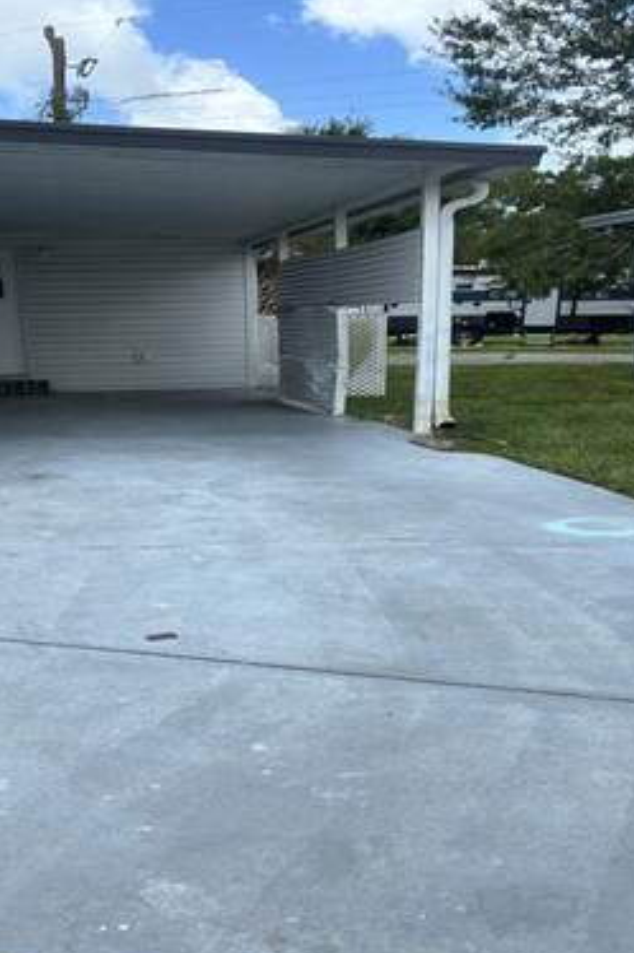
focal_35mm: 37
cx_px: 160
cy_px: 482
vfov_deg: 51.9
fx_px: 978
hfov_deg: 35.1
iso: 50
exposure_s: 1/2398
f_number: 1.6
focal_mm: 5.96
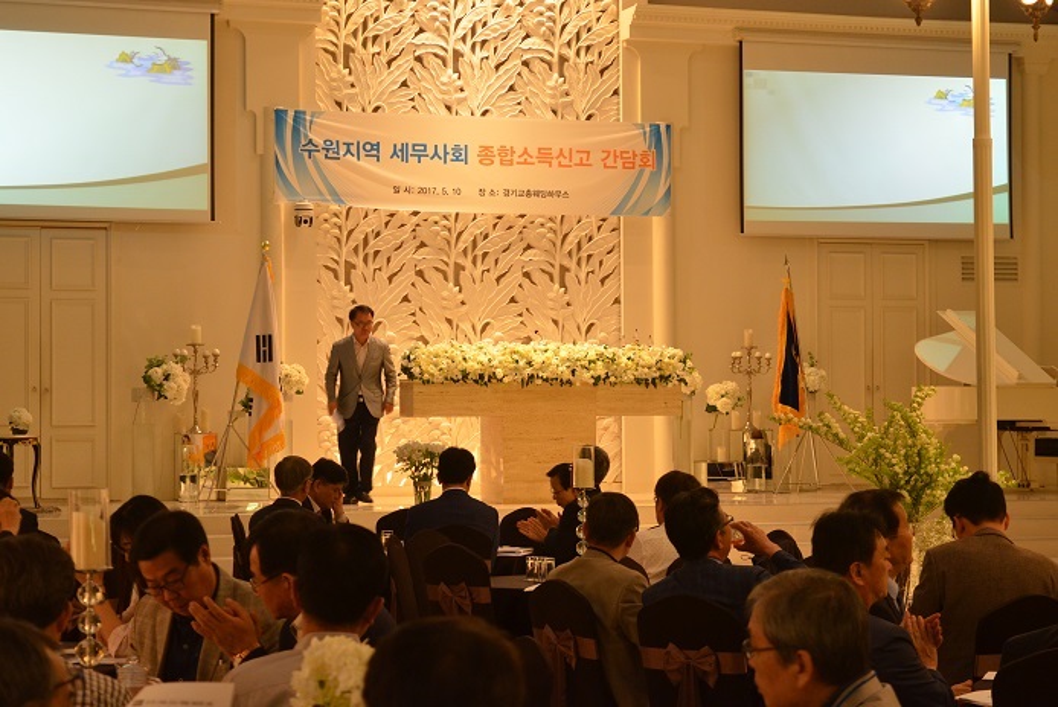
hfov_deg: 24.6
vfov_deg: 16.6
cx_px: 529
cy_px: 354
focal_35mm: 82
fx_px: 2427
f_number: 5.6
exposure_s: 1/30
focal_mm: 55
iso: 1250
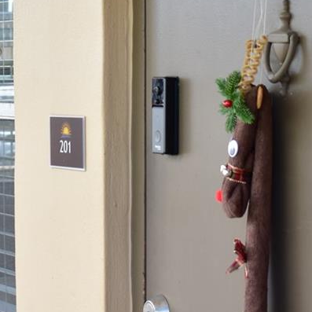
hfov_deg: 11.2
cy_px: 145
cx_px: -13
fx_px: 1570
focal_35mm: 154
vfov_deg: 11.3
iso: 100
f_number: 4.2
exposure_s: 1/80
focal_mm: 30
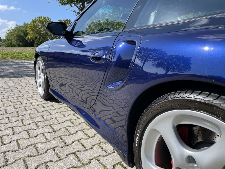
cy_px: 84
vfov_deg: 53.1
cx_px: 112
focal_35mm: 26
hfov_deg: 67.3
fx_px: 169
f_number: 1.6
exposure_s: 1/1770
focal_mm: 4.2
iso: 32
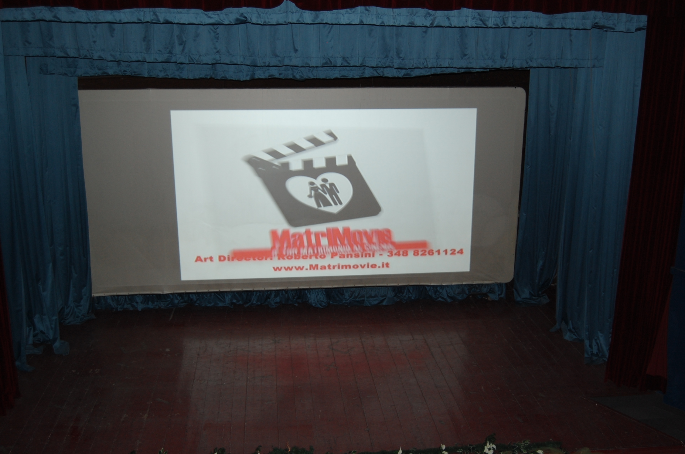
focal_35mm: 36
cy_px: 227
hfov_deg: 53.2
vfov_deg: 36.7
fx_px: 684
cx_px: 342
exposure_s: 1/3
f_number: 4
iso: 400
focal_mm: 24
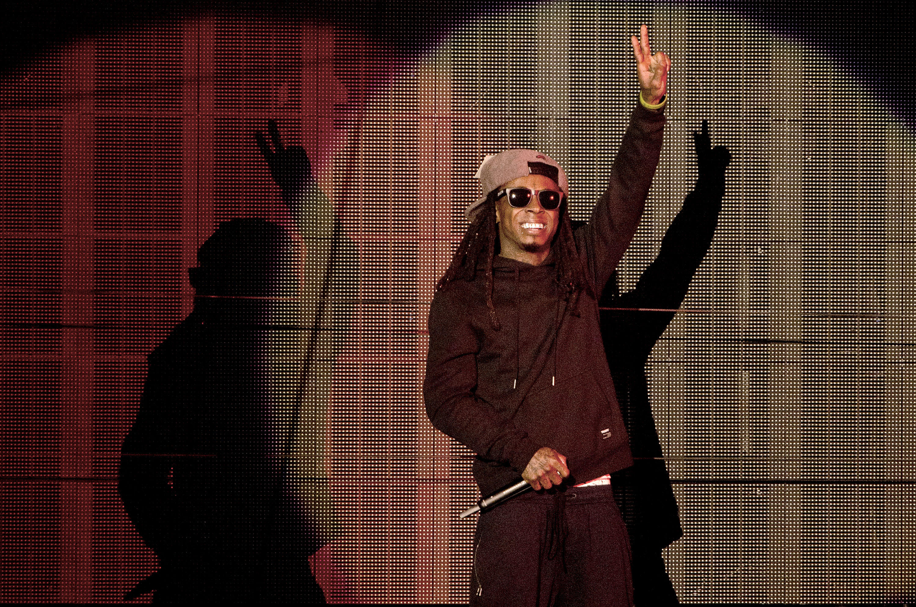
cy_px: 304
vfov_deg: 4.9
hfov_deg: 7.4
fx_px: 7110
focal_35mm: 280
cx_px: 458
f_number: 4.5
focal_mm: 280
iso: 1600
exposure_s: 1/125
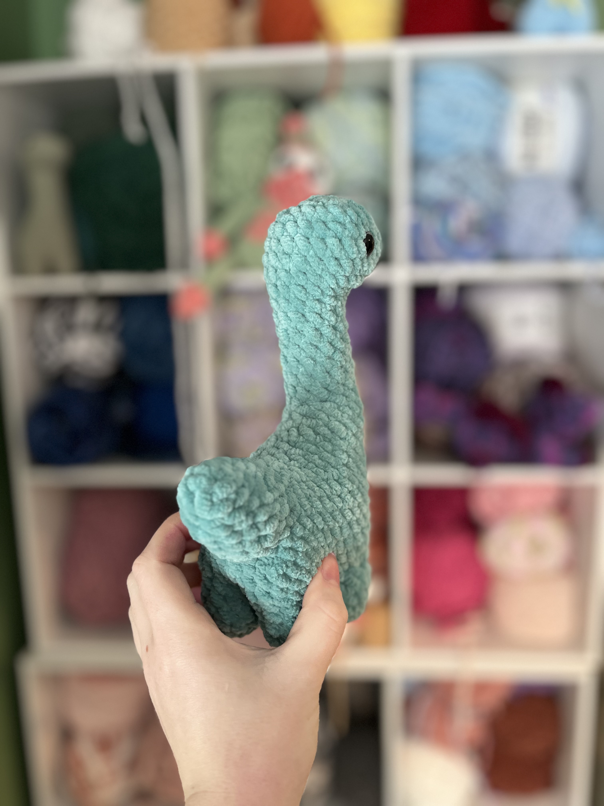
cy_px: 403
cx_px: 302
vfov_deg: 67.3
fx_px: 605
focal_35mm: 26
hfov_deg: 53.1
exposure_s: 1/60
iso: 200
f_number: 1.6
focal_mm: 5.1
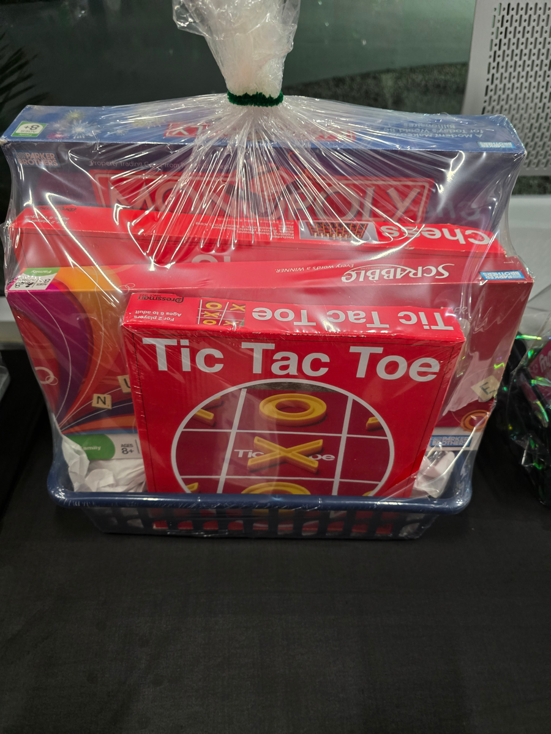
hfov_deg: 58.9
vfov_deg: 73.9
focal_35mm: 23
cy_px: 367
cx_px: 276
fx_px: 488
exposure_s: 1/60
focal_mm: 6.3
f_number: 1.7
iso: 640
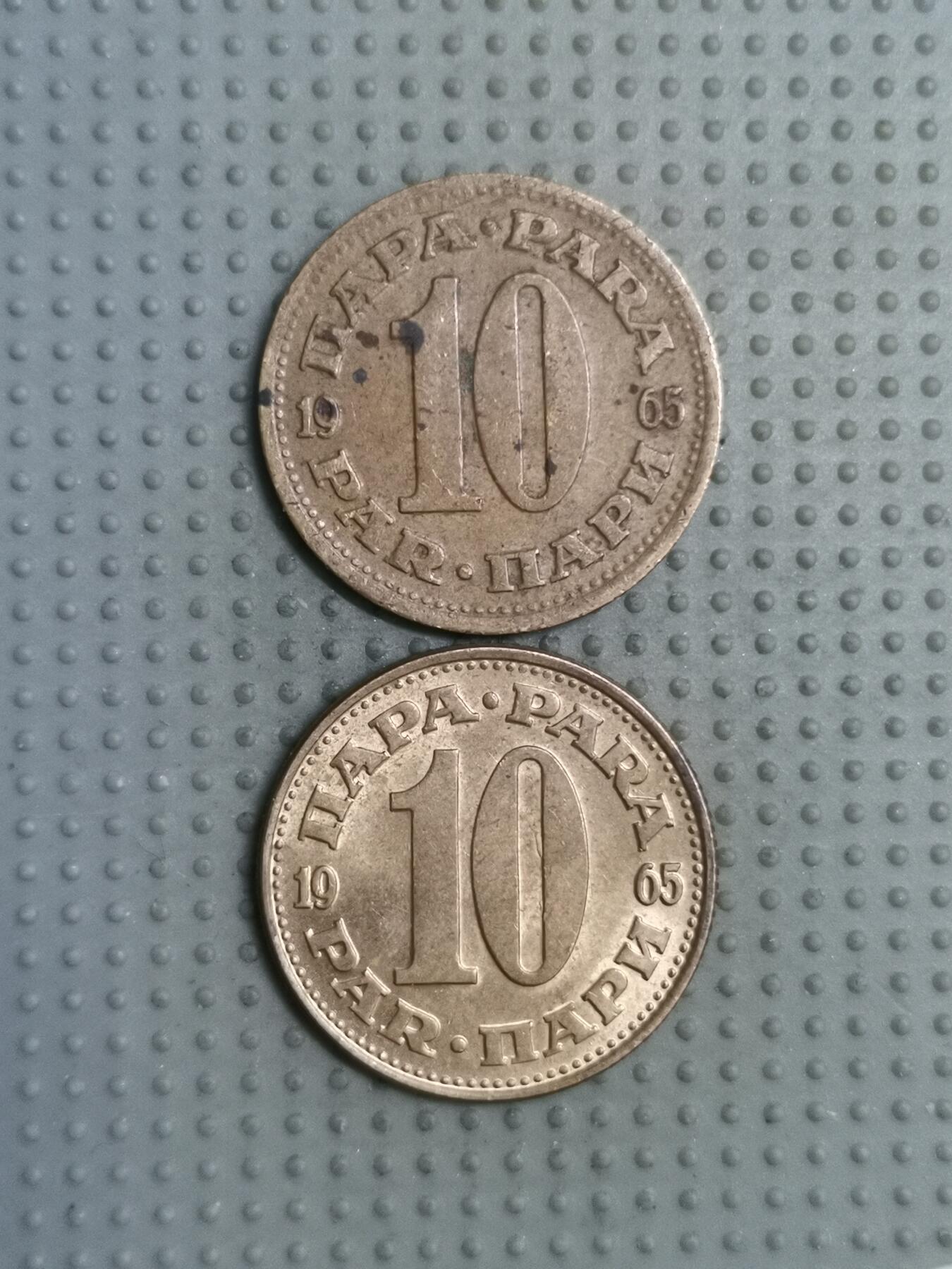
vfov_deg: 36.8
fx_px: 1907
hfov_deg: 28.0
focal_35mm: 52
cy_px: 634
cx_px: 476
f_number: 1.8
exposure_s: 1/25.7
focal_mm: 4.75
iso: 500
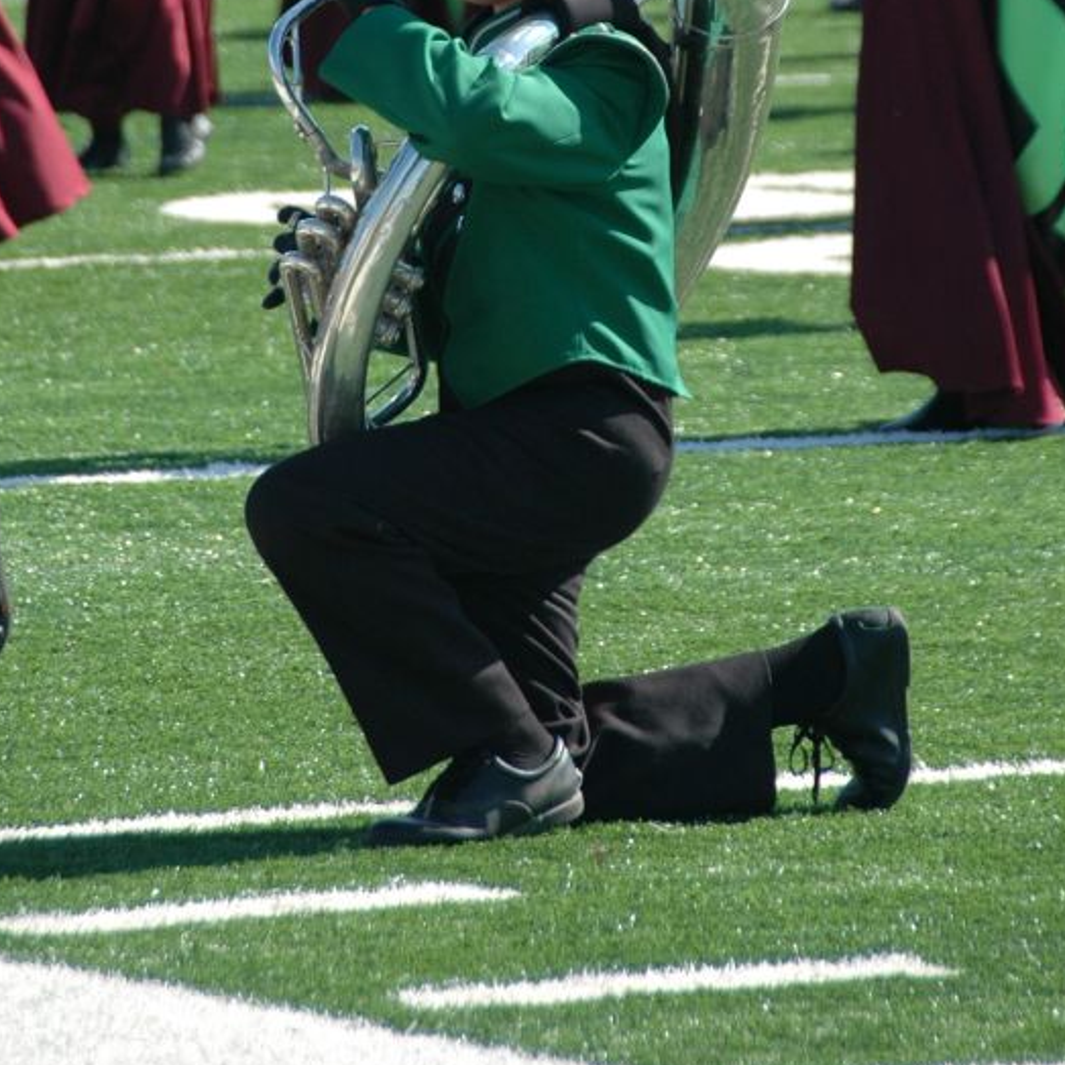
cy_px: 116
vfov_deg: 3.5
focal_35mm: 499
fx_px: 17369
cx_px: 529
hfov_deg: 3.5
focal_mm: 200
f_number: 5.6
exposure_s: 1/500
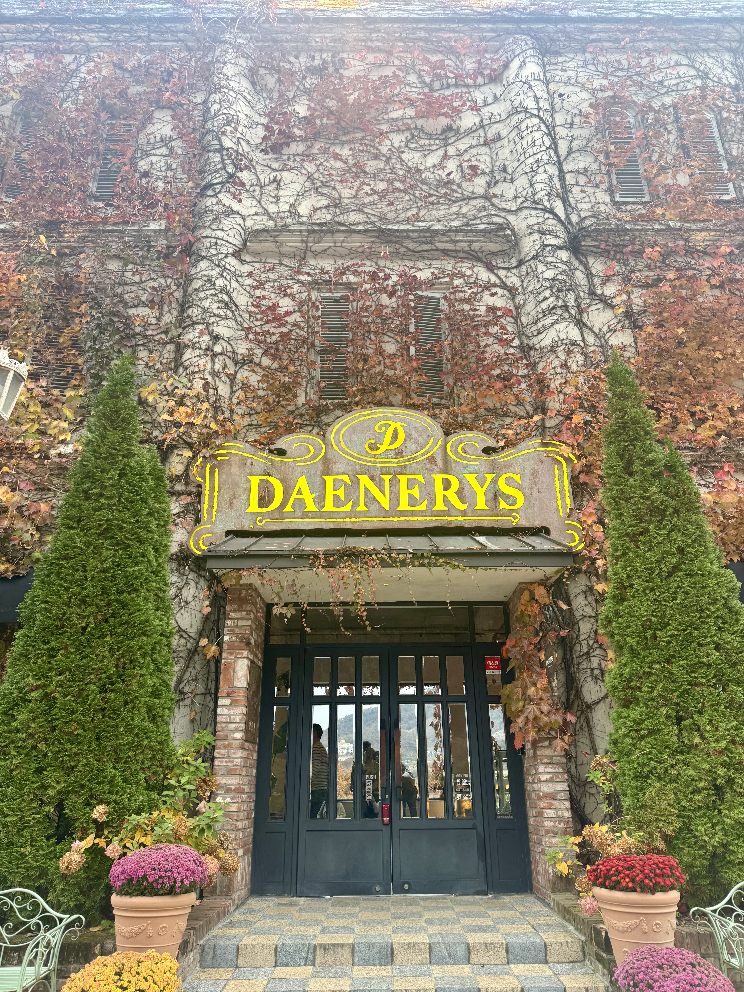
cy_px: 496
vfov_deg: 71.6
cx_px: 372
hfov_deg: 56.8
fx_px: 688
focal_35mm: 24
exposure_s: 1/214
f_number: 1.78
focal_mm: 6.76
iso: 64
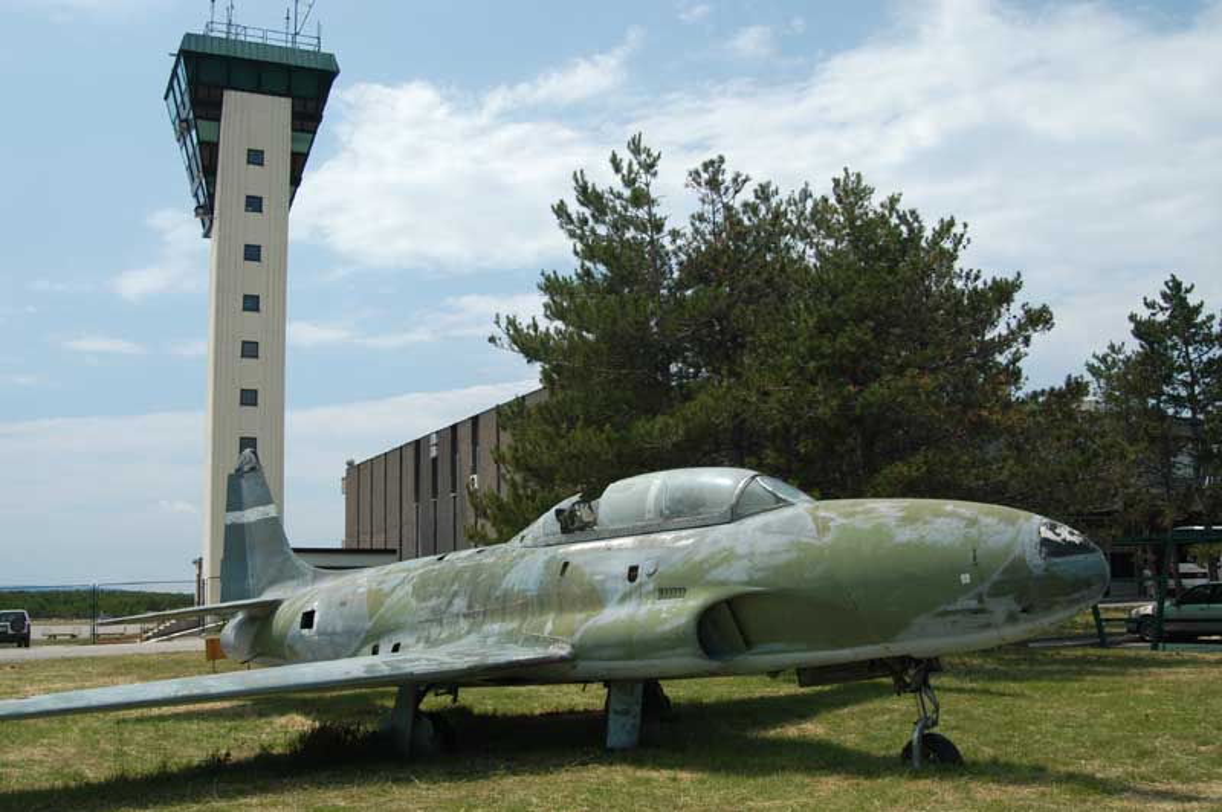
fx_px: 1221
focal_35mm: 36
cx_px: 611
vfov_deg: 36.8
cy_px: 406
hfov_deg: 53.2
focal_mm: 24
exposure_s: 1/200
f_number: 7.1
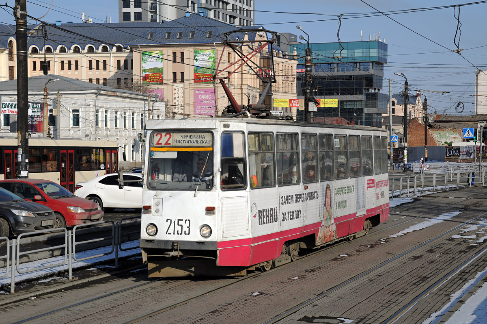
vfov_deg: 18.1
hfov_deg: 27.0
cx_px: 244
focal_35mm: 75
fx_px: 1013
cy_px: 162
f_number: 14
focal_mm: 50
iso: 320
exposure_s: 1/640
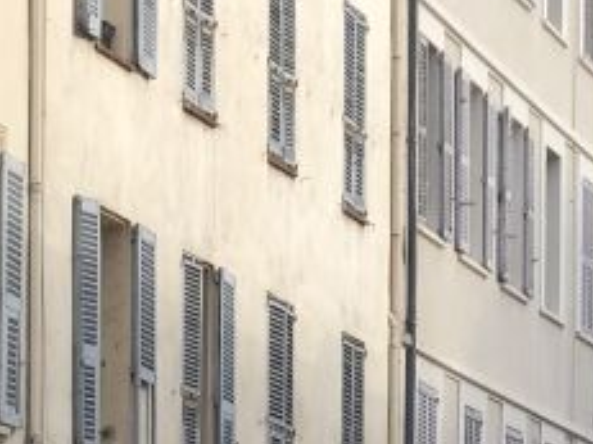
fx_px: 3955
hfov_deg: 8.6
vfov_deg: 6.3
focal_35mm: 231
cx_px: 241
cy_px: 860
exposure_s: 1/196
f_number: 2.4
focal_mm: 6
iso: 16
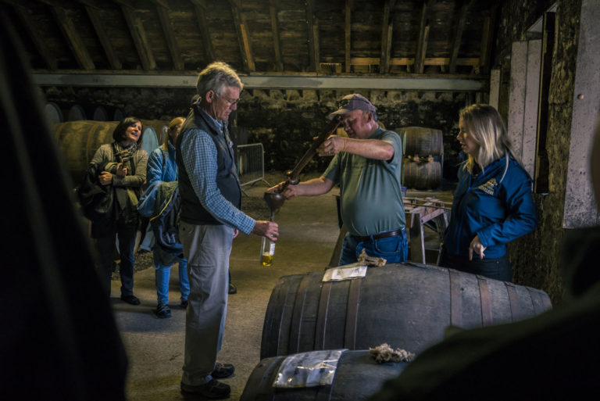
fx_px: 567
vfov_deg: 38.9
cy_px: 200
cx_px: 300
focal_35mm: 34
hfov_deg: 55.8
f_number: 4
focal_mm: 34
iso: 800
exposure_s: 1/125
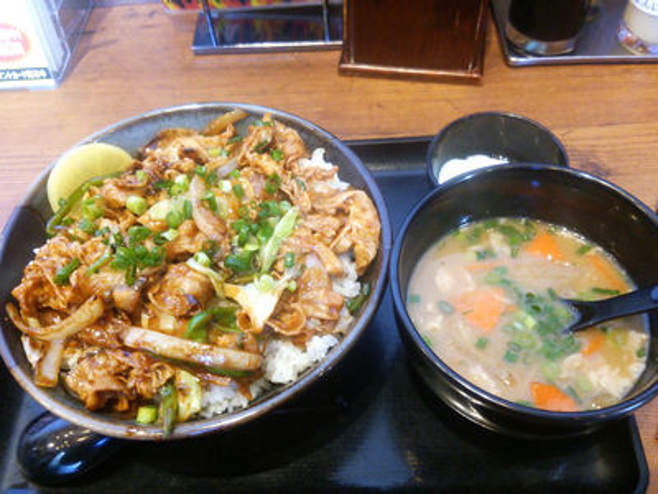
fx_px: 570
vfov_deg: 46.8
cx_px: 329
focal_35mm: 30
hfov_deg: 60.0
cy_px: 247
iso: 160
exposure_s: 1/33
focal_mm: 4.06
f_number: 1.94
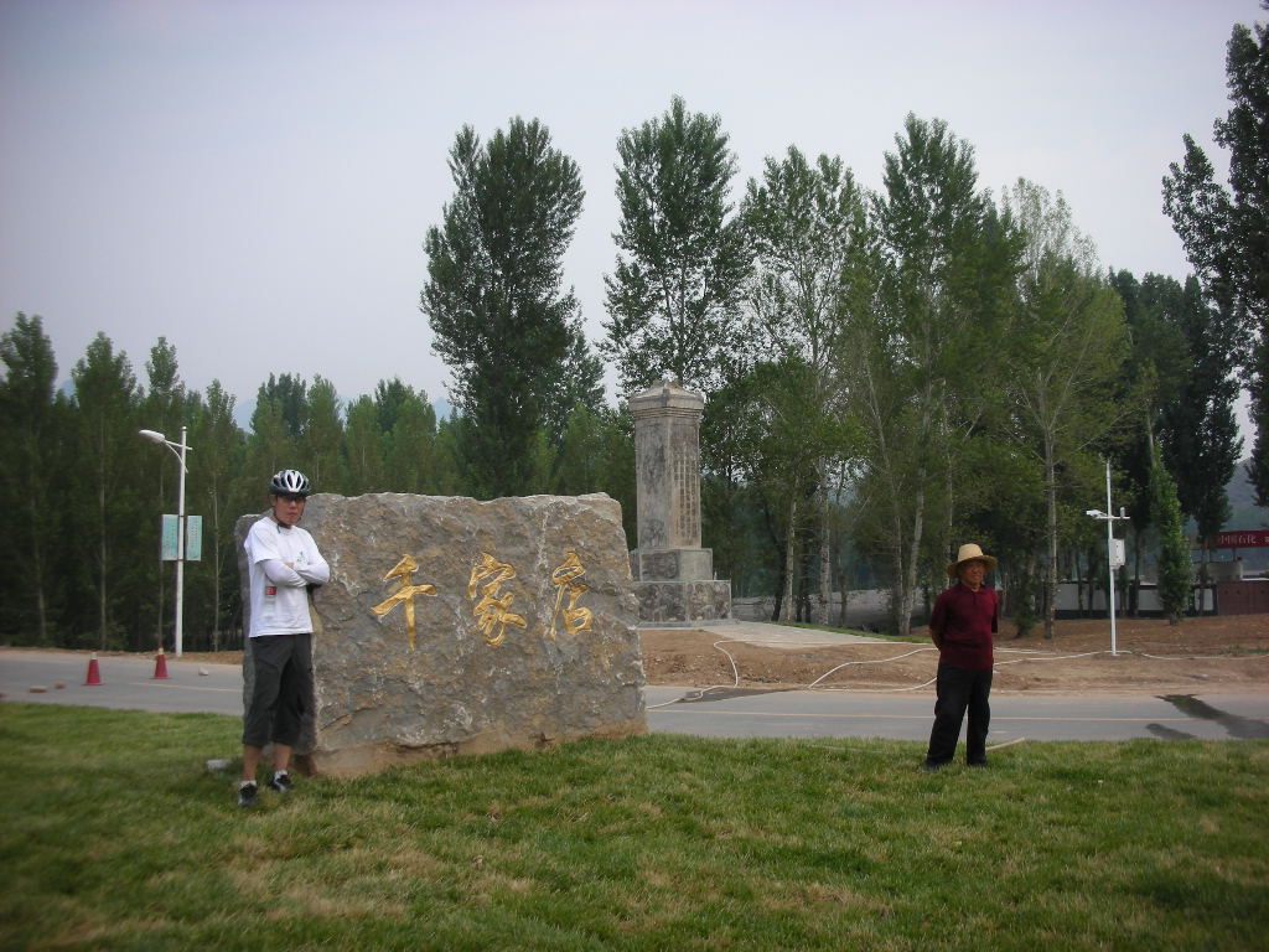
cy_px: 476
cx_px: 634
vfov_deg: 40.7
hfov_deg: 52.6
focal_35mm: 35
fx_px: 1283
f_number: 3
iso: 50
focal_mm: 5.8
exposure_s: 1/438
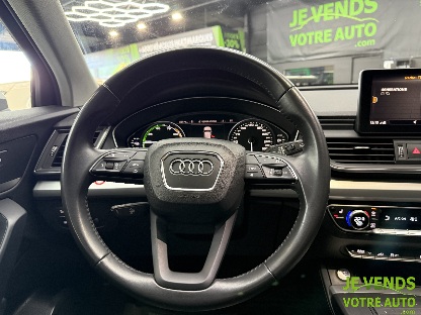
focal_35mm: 24
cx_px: 210
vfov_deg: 56.8
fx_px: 292
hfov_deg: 71.6
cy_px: 158
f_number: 1.78
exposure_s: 1/50
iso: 640
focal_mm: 6.76
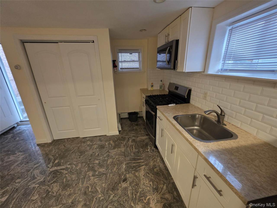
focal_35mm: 13
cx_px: 138
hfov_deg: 106.2
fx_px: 104
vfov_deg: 89.9
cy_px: 104
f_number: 1.9
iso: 500
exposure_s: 1/60
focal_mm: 2.2
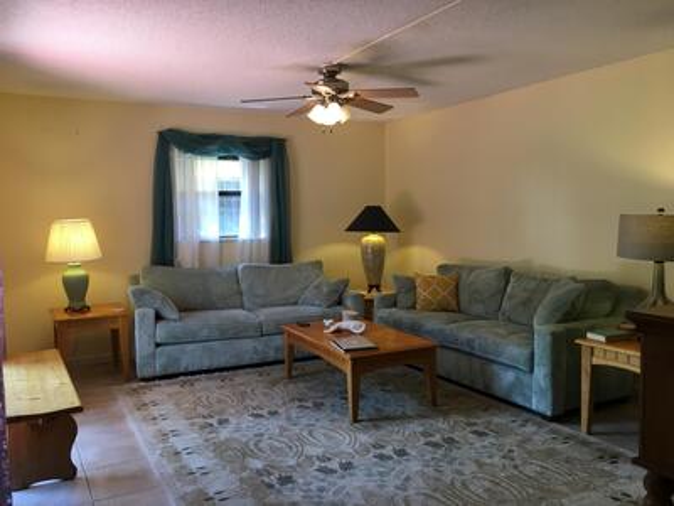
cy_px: 253
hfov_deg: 61.7
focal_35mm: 29
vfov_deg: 48.2
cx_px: 337
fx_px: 565
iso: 32
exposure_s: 1/30
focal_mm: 4.15
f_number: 2.2
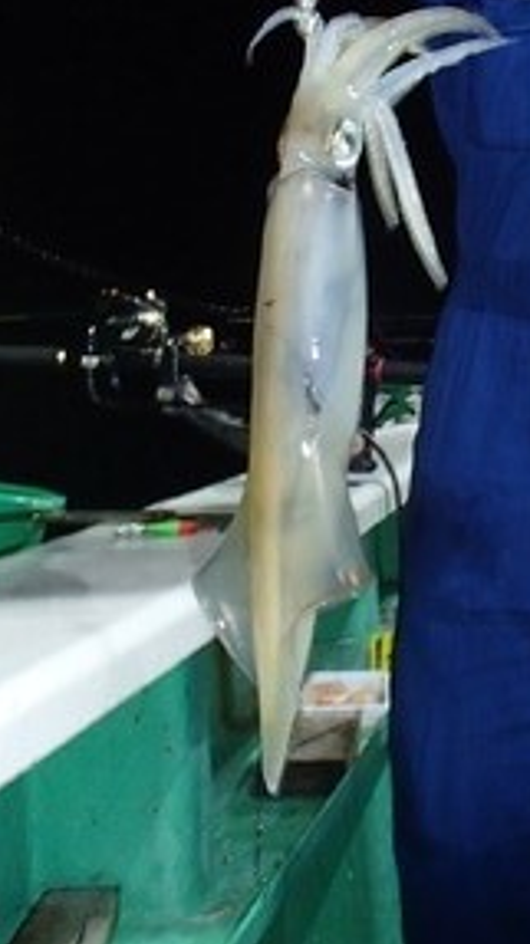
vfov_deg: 39.5
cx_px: 553
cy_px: 234
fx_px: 1277
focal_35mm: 51
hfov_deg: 22.4
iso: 400
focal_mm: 5
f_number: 3.9
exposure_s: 1/30
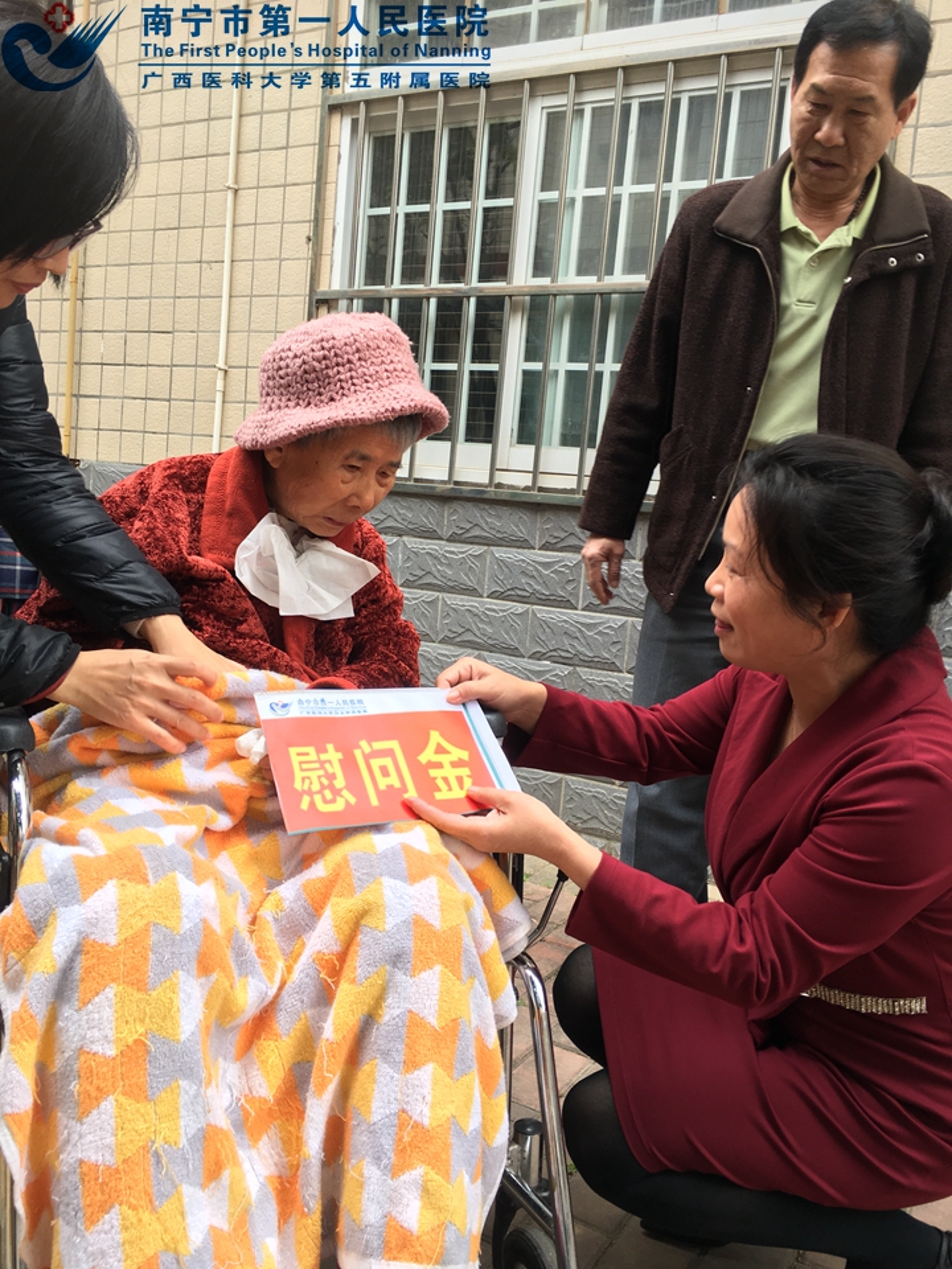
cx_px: 476
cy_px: 634
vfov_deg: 61.7
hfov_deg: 48.2
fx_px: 1063
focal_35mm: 29
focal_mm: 4.15
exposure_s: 1/50
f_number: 2.2
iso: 25
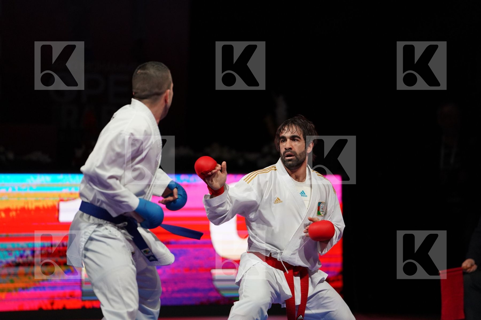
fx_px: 2672
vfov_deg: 6.9
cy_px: 160
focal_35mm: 200
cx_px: 240
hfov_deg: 10.3
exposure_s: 1/1000
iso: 2500
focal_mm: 200
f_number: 2.8
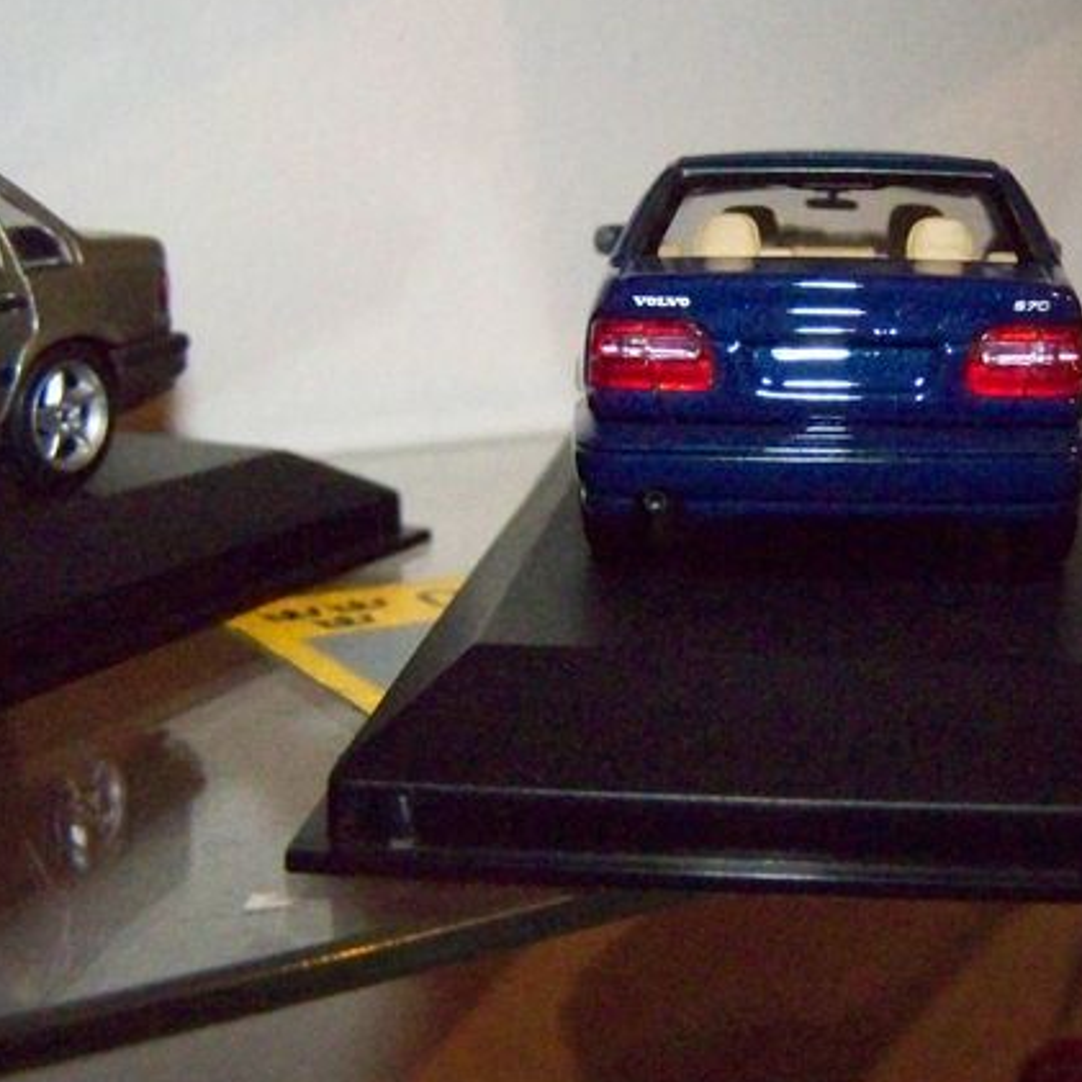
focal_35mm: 51
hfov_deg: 32.8
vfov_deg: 33.4
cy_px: 473
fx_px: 1804
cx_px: 807
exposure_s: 1/125
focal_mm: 6.3
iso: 1600
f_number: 2.8
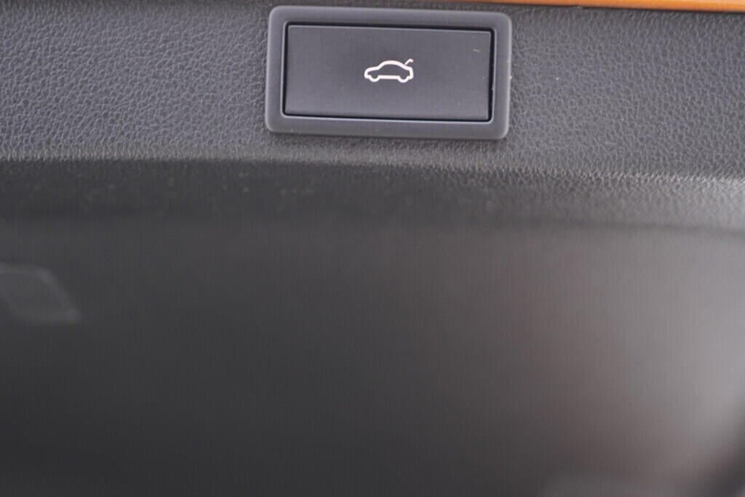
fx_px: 745
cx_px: 372
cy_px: 248
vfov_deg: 36.9
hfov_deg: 53.1
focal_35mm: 36
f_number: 2.8
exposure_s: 1/40
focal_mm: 24
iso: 640
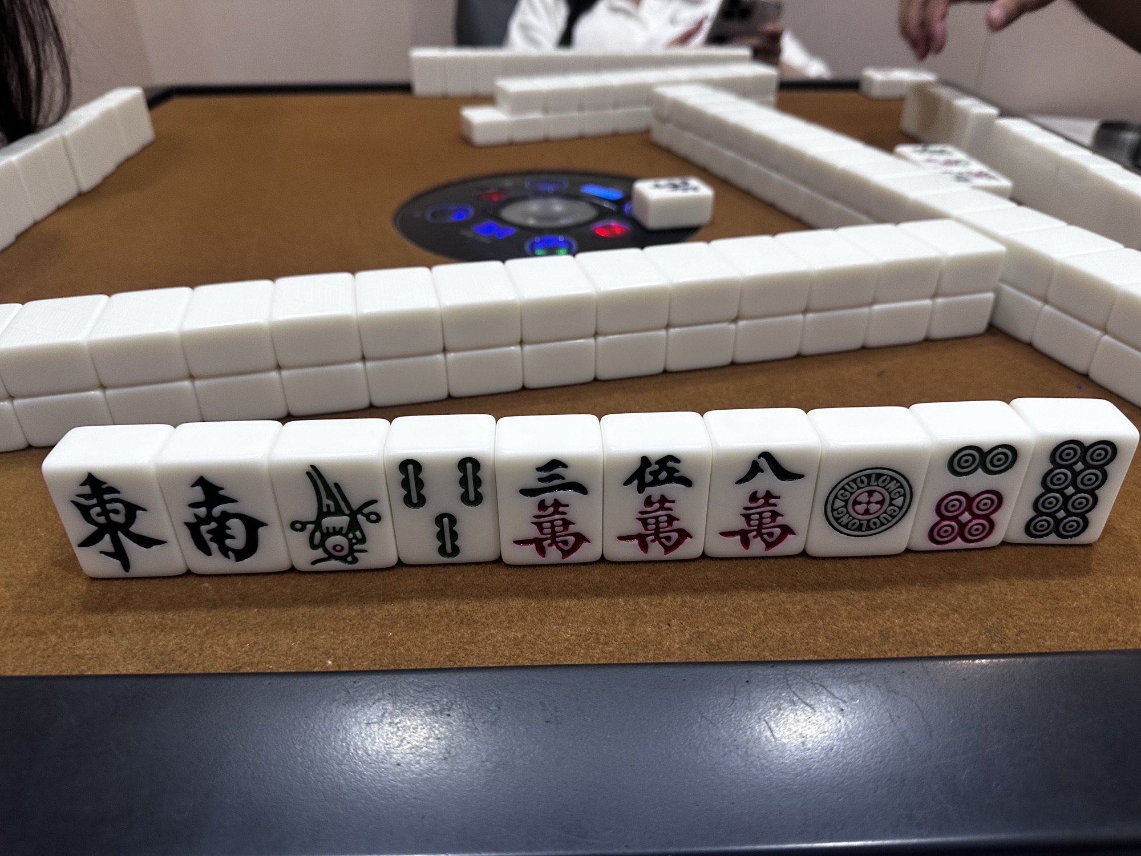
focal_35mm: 24
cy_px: 428
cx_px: 570
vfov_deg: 56.8
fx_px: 791
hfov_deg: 71.6
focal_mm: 6.86
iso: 125
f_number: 1.78
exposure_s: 1/50
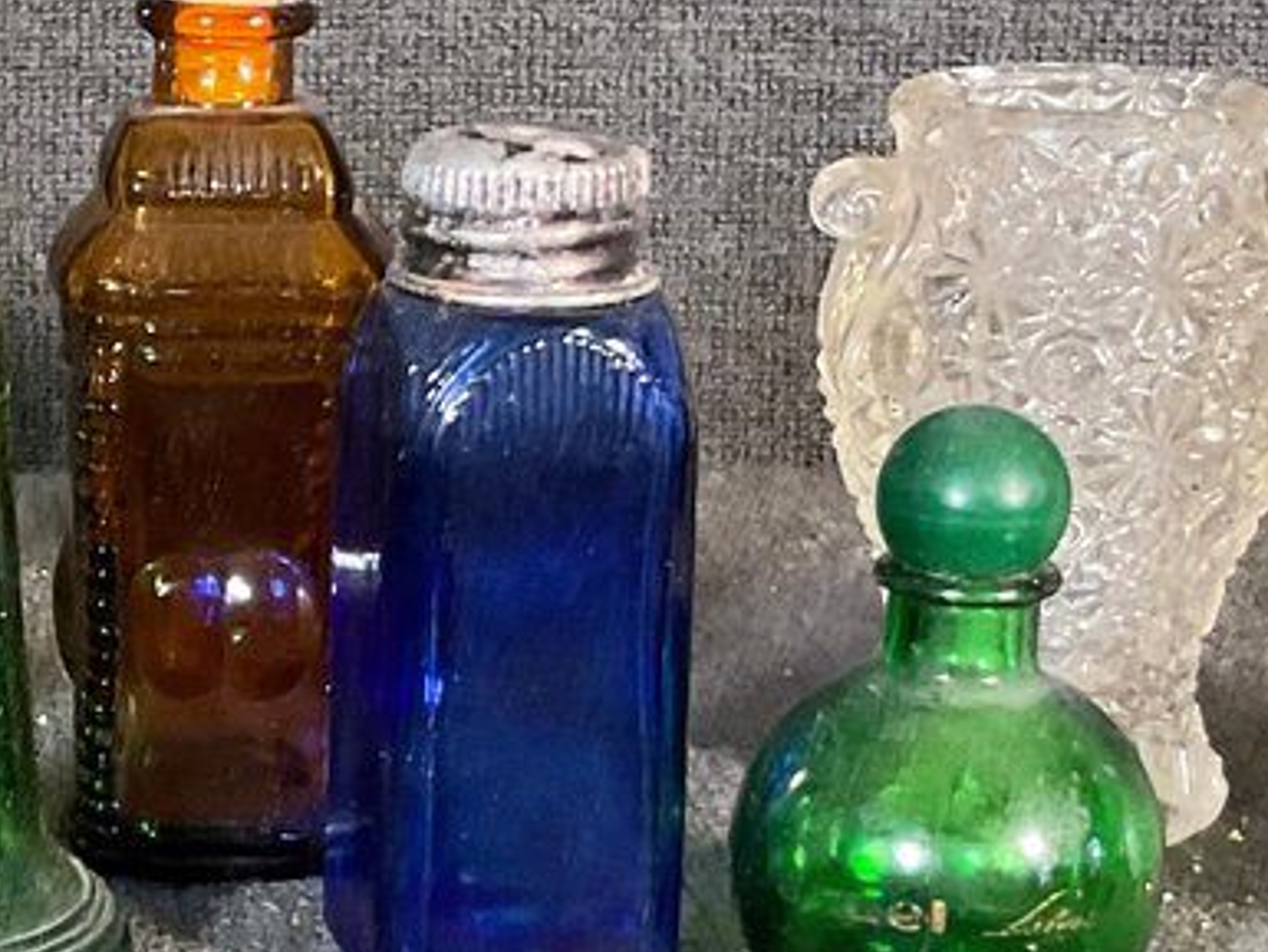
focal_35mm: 114
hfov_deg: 16.9
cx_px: -15
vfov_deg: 13.0
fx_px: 4177
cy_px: 713
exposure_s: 1/60
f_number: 1.8
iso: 200
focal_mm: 3
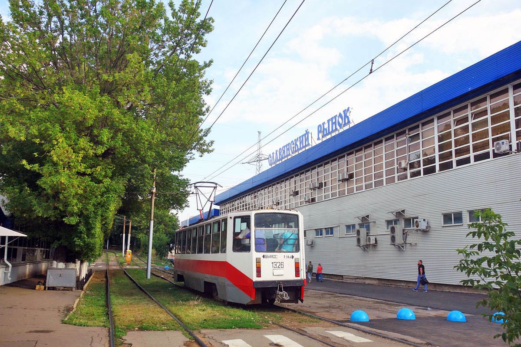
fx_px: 463
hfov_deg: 58.7
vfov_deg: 41.1
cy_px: 174
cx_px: 260
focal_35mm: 32
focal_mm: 11.75
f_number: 3.5
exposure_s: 1/500
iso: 125
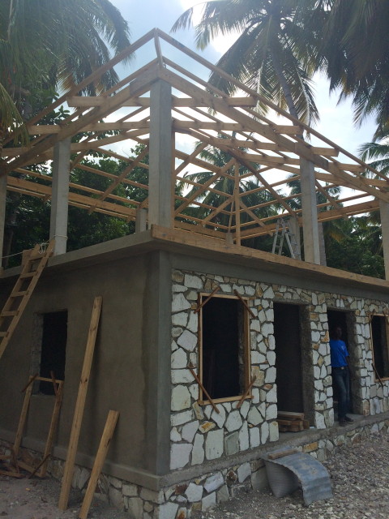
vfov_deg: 61.7
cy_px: 260
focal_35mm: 29
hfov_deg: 48.2
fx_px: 435
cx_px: 194
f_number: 2.2
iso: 32
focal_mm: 4.15
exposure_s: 1/1520
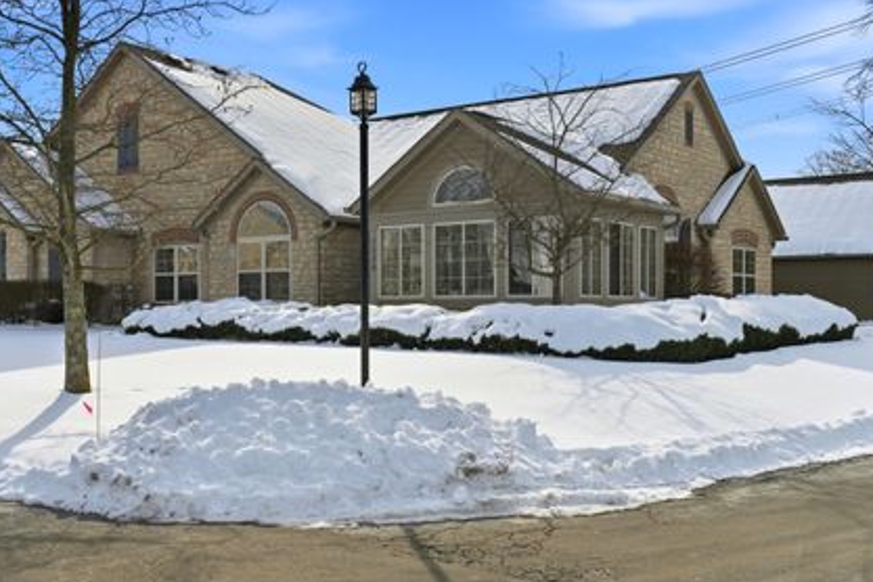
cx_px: 381
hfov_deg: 46.3
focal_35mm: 42
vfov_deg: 31.8
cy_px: 246
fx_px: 1018
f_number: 11
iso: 400
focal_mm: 35
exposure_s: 1/3200
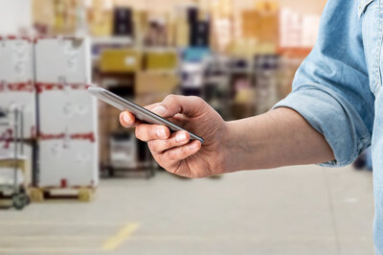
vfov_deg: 8.7
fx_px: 1674
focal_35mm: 158
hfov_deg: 13.1
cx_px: 192
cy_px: 128
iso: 100
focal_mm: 105
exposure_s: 1/200
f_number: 5.6
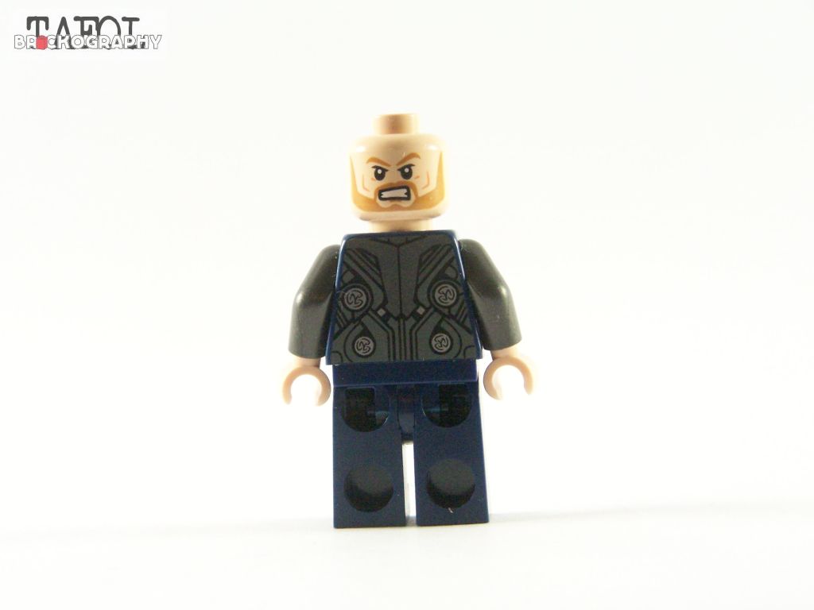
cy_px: 305
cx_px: 407
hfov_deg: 16.8
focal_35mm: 117
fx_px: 2751
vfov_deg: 12.7
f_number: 4
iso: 400
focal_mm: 19.4
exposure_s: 1/60
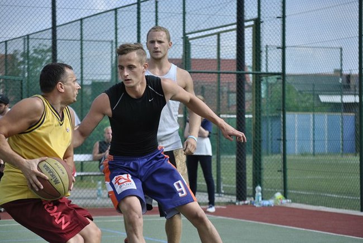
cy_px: 122
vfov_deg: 11.5
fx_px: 1211
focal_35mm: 120
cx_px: 182
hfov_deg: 17.0
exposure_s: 1/1000
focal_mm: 80
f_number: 4.2
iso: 180
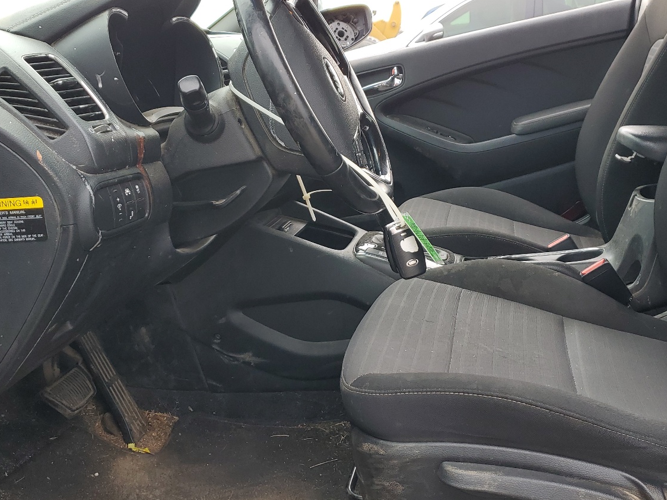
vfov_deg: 38.6
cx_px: 334
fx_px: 713
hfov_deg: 50.1
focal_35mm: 37
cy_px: 233
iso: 50
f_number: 1.5
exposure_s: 1/217
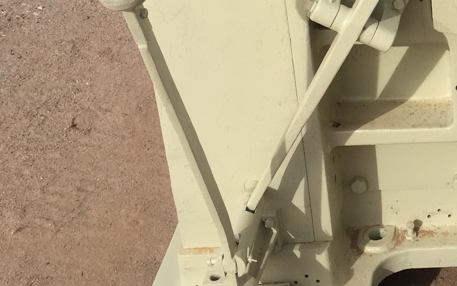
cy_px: -73
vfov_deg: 15.4
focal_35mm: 81
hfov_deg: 23.5
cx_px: 540
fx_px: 1009
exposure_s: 1/2825
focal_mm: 4.15
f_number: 2.2
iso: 32
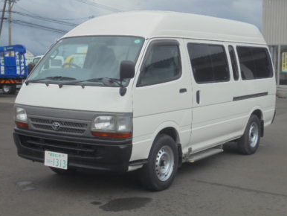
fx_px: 481
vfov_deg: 25.3
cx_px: 141
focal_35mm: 58
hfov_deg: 33.2
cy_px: 105
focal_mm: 10.1
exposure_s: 1/250
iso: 100
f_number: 5.2
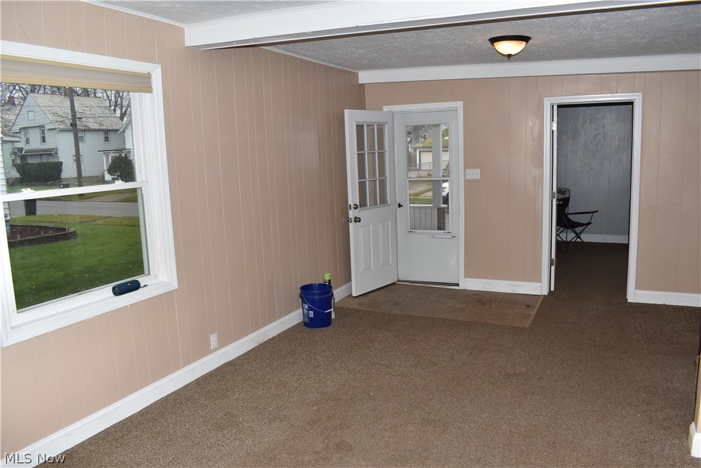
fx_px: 526
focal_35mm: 27
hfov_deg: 67.4
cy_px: 234
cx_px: 350
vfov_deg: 47.9
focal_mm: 18
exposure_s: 1/200
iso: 400
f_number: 7.1
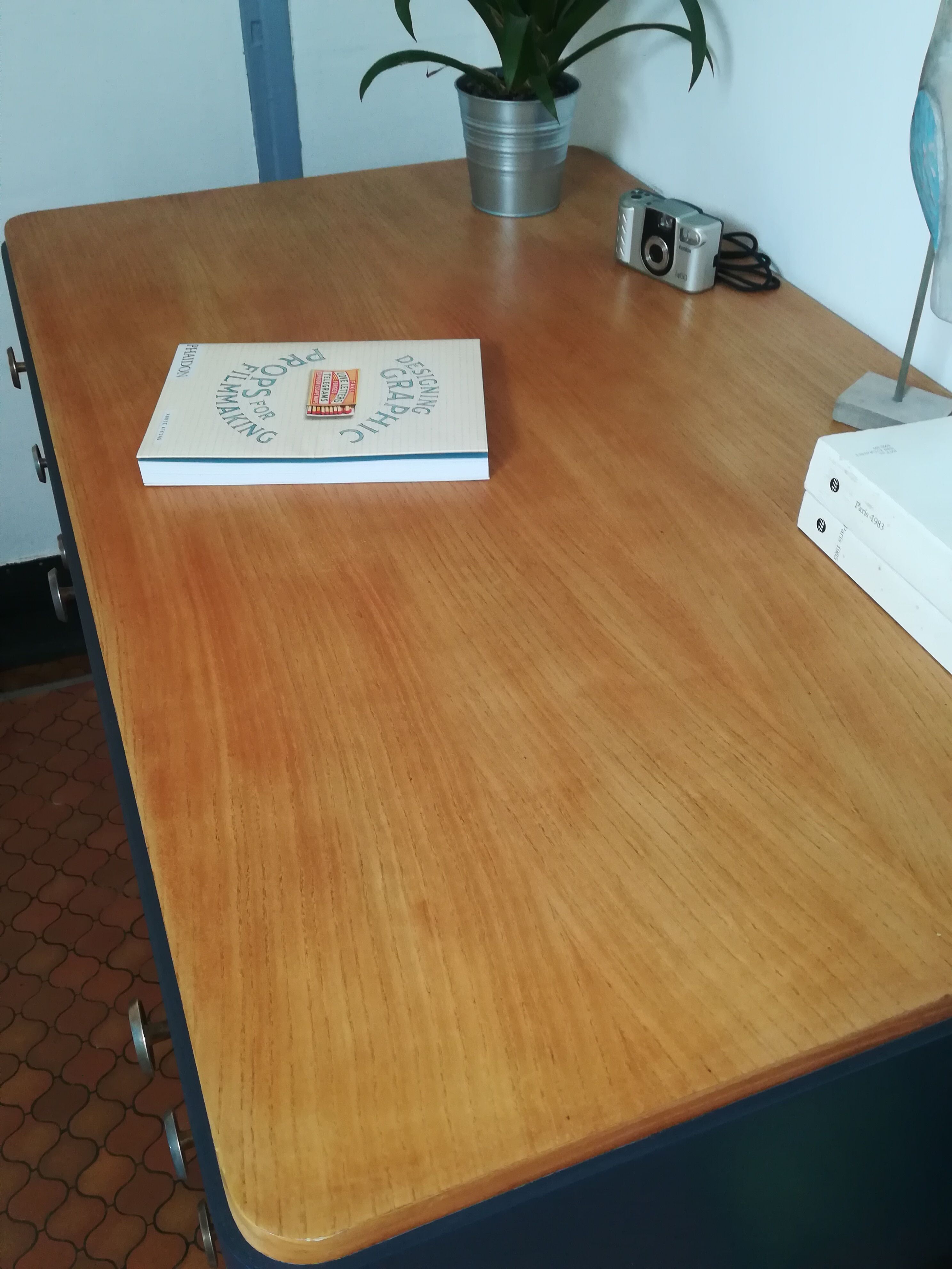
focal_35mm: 30
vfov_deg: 60.0
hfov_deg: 46.8
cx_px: 476
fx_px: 1100
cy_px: 634
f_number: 2.2
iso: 250
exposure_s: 1/33.3
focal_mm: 3.83
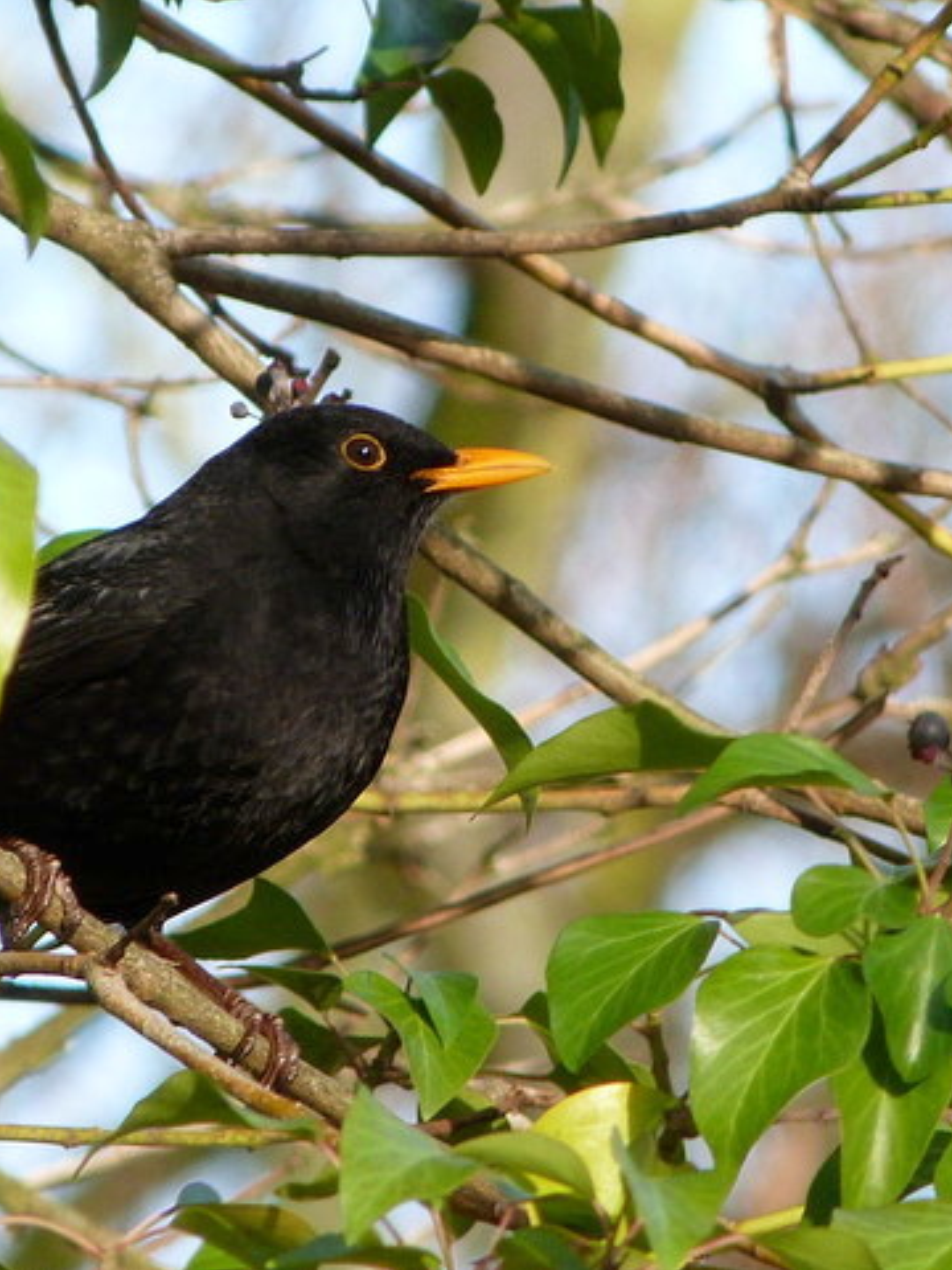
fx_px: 29409
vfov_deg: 2.5
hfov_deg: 1.9
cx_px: 209
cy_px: 635
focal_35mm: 802
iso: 100
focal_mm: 108
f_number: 5.2
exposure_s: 1/100
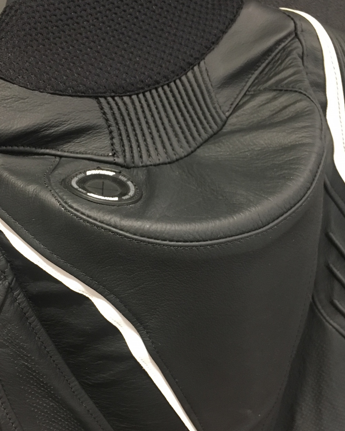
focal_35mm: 45
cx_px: 163
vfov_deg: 41.1
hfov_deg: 33.4
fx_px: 574
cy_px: 243
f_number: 2.2
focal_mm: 4.15
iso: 200
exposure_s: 1/24
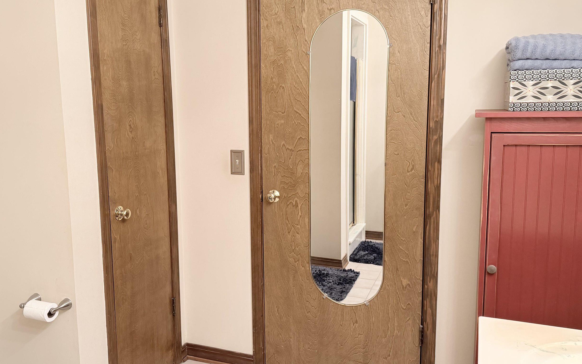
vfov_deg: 39.4
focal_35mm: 32
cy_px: 171
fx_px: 508
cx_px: 246
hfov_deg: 59.4
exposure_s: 1/60
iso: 160
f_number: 1.78
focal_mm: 6.76
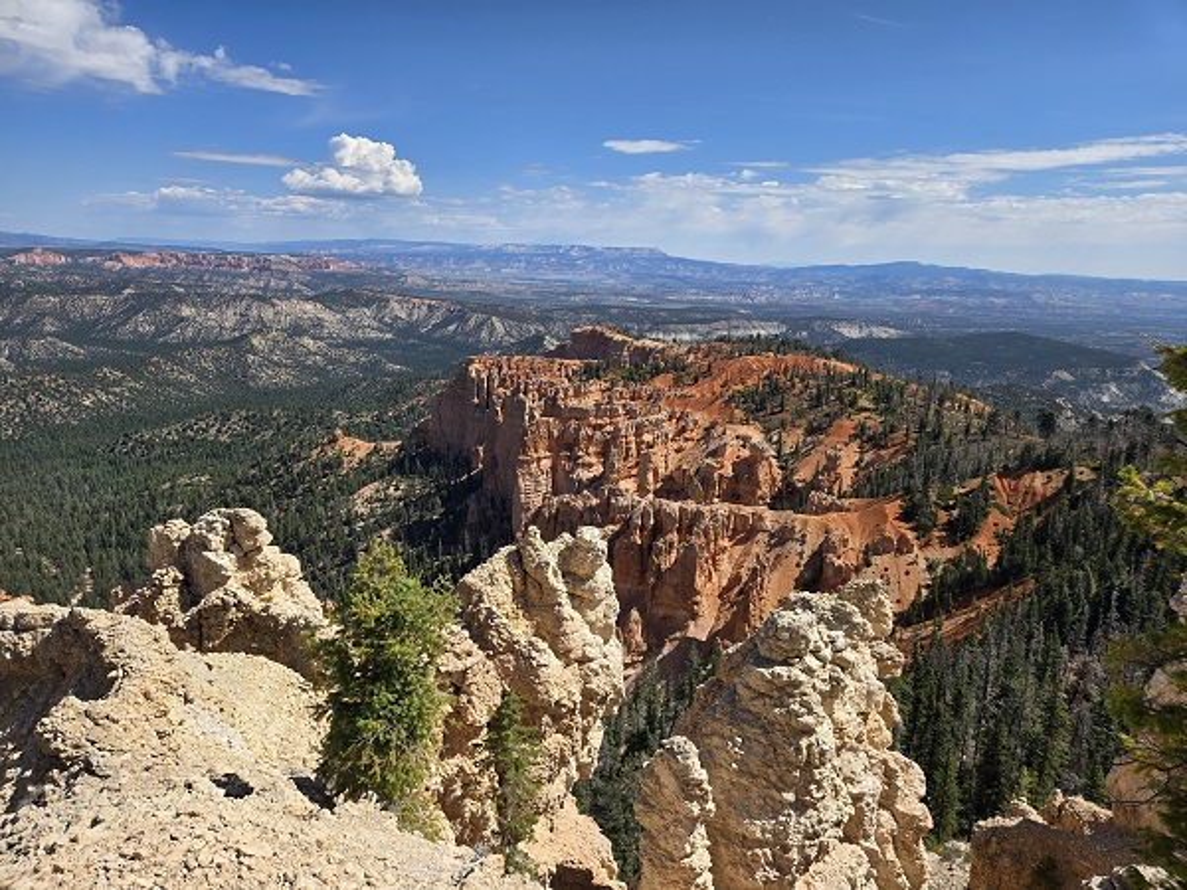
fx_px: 789
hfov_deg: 73.9
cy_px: 445
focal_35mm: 23
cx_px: 594
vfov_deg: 58.9
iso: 32
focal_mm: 5.4
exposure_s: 1/2921
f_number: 1.8
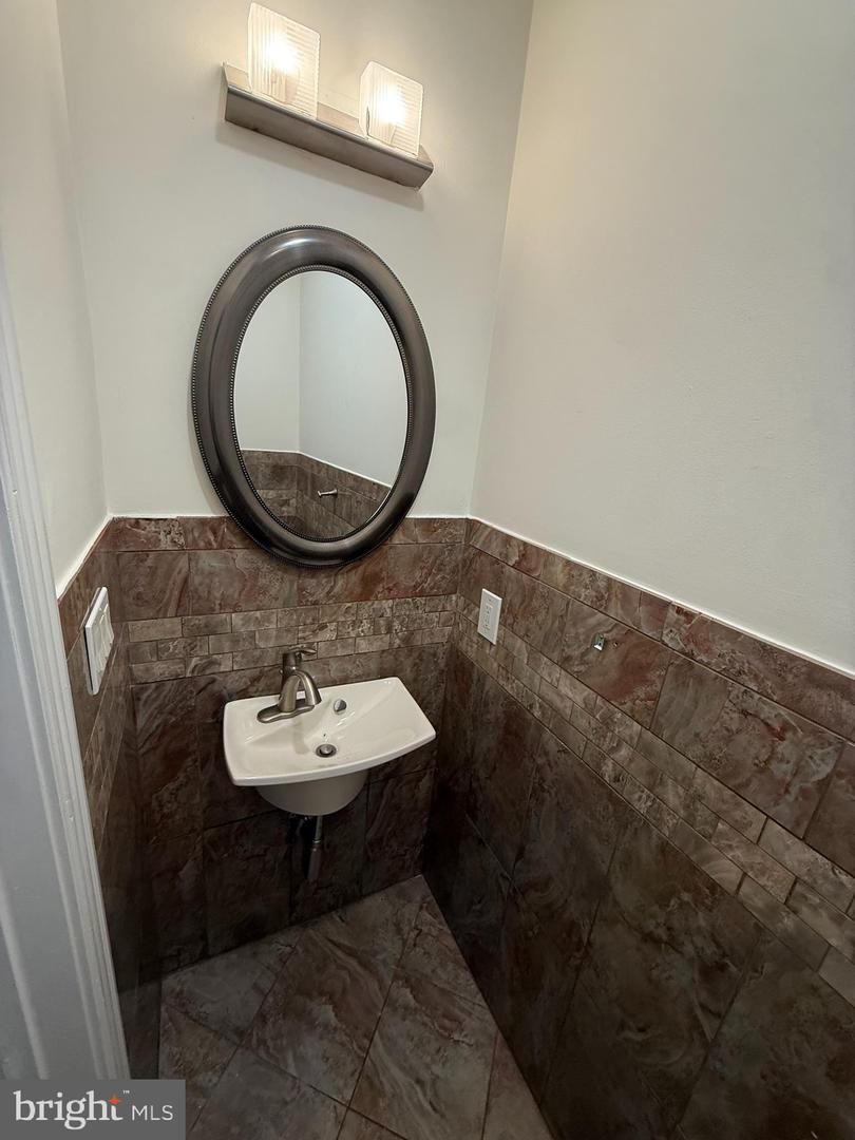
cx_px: 428
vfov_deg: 102.1
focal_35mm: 14
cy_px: 570
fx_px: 461
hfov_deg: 85.7
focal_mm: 2.22
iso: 160
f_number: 2.2
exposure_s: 1/120
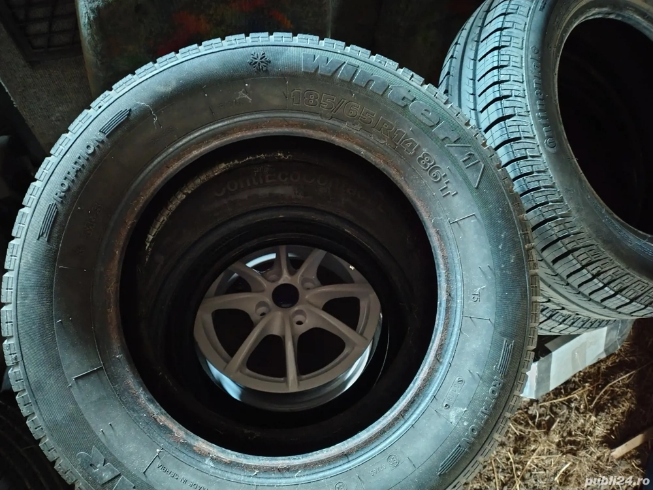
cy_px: 245
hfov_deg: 69.4
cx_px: 326
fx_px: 472
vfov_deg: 54.9
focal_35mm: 25
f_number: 1.7
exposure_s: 1/8
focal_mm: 4.71
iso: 8448
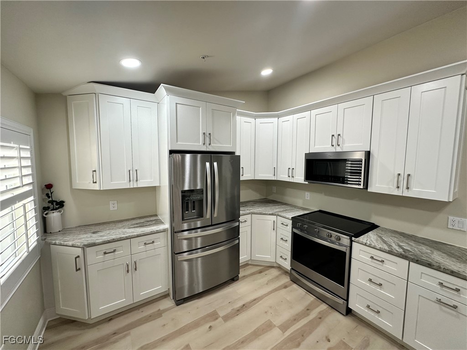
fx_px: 189
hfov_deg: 102.1
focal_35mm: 14
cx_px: 234
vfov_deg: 85.7
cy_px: 175
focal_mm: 2.22
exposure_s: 1/120
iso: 200
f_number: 2.2
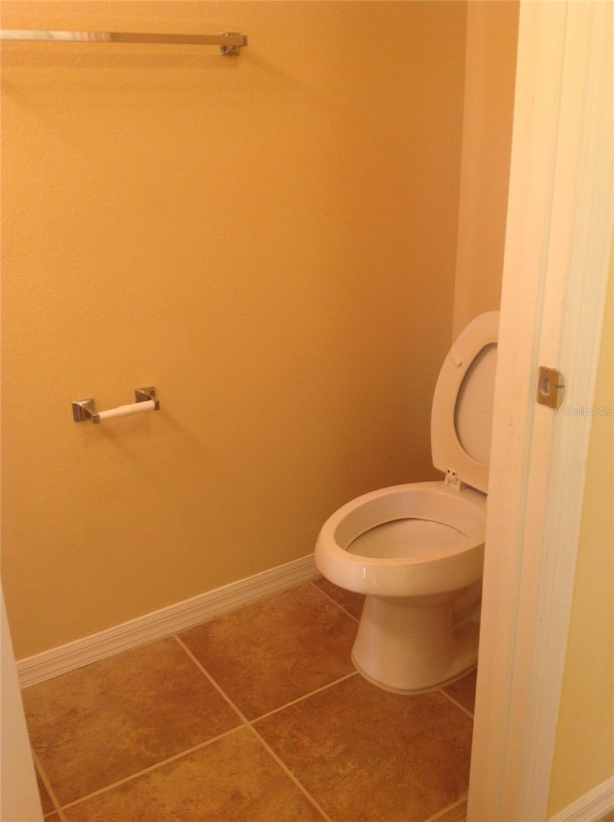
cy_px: 411
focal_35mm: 35
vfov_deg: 52.7
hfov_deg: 40.6
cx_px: 307
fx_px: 830
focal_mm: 4.28
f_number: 2.4
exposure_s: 1/15
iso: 64
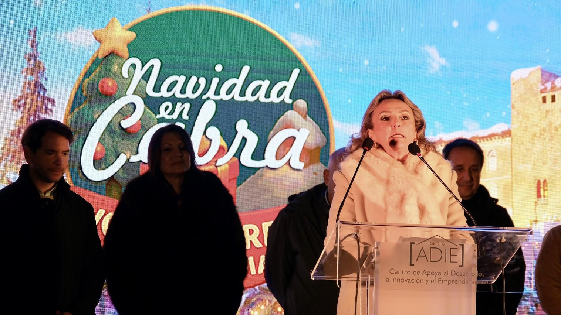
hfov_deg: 18.5
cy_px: 192
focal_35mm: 116
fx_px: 1725
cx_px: 292
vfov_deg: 10.4
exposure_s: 1/200
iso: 1000
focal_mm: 69.8
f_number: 4
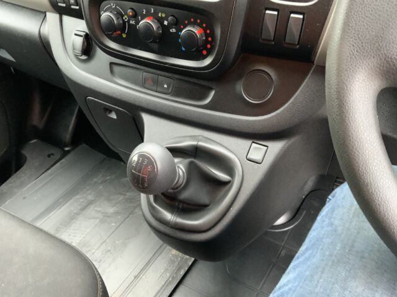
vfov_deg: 48.2
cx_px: 198
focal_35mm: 29
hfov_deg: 61.7
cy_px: 148
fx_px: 333
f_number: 1.8
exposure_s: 1/40
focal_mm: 3
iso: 320
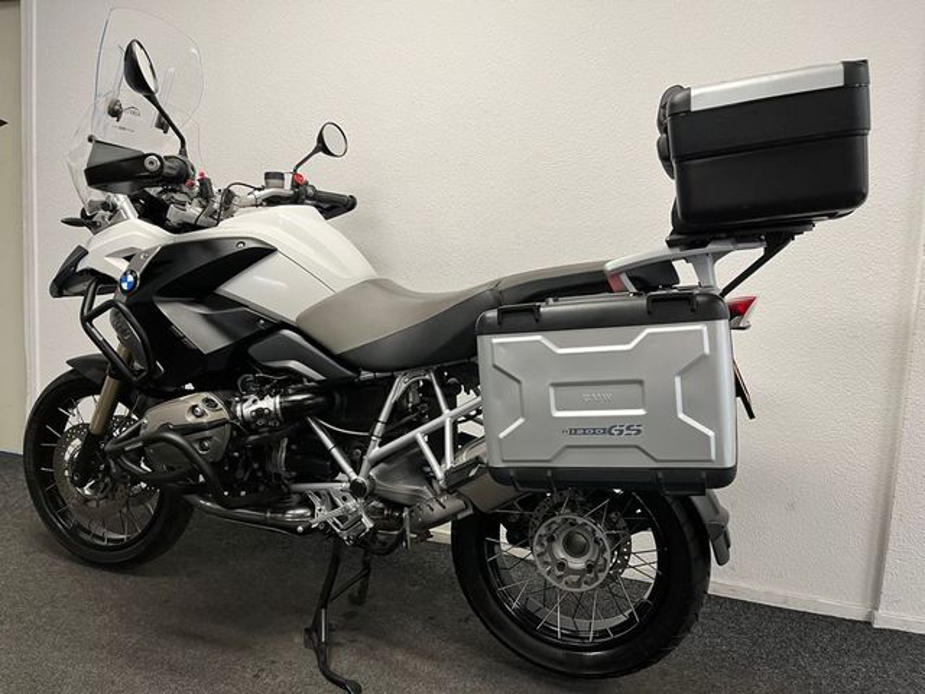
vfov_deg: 53.1
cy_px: 347
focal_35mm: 26
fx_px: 695
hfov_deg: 67.3
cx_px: 462
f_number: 1.6
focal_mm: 5.1
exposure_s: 1/50
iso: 64
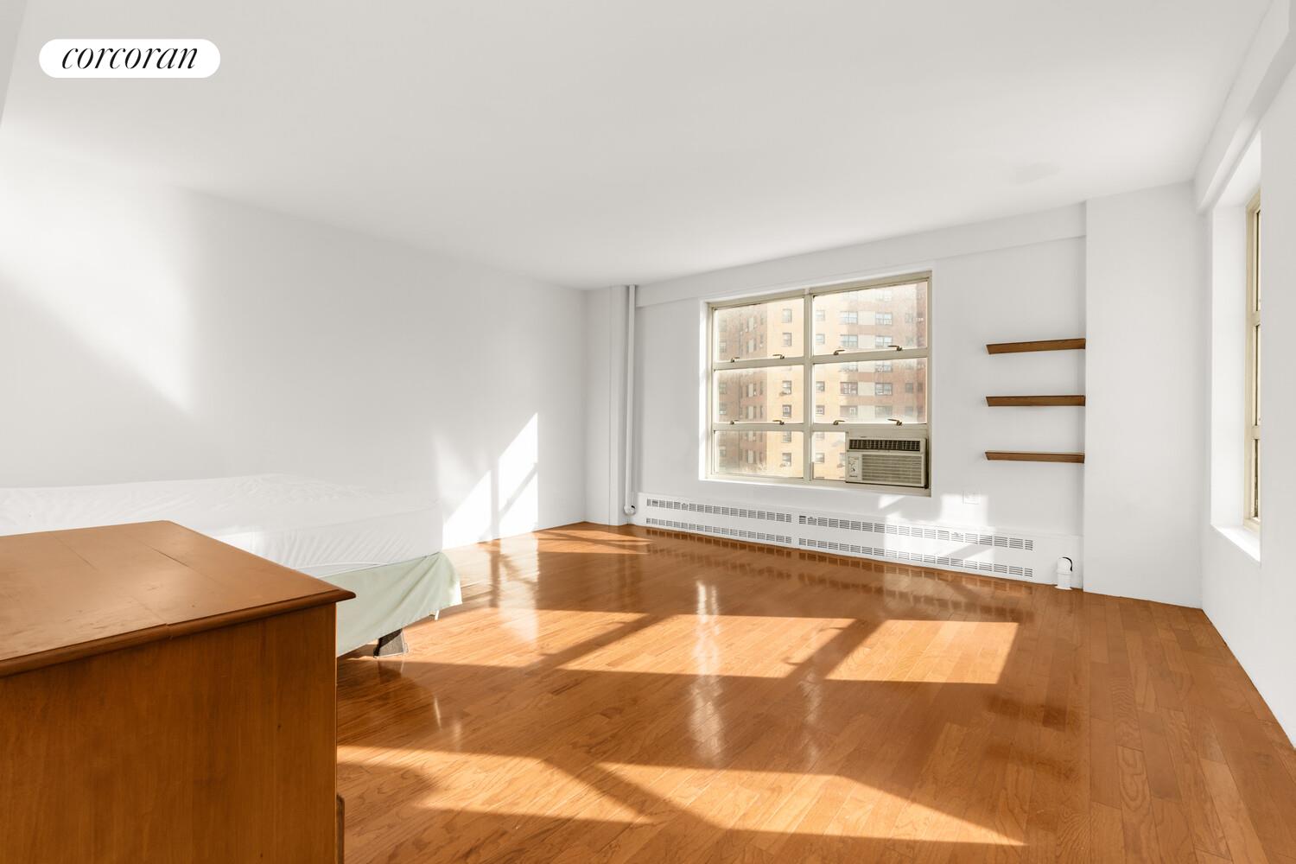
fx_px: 576
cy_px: 432
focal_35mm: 16
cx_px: 648
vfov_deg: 73.7
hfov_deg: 96.7
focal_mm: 16
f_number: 11
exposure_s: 1/15
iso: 320
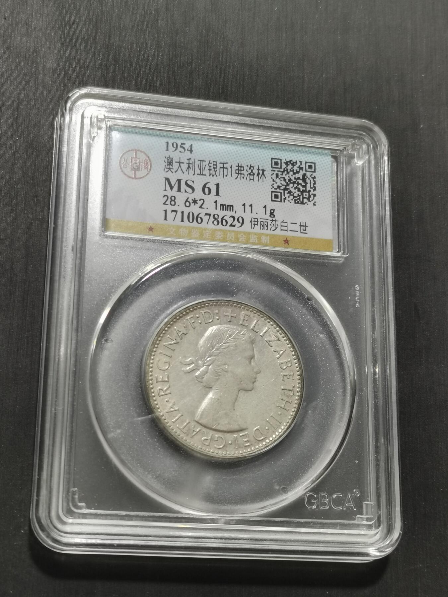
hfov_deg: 24.0
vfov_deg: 31.7
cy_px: 298
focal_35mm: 61
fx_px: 1053
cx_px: 224
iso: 80
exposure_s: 1/90
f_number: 1.8
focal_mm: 5.58
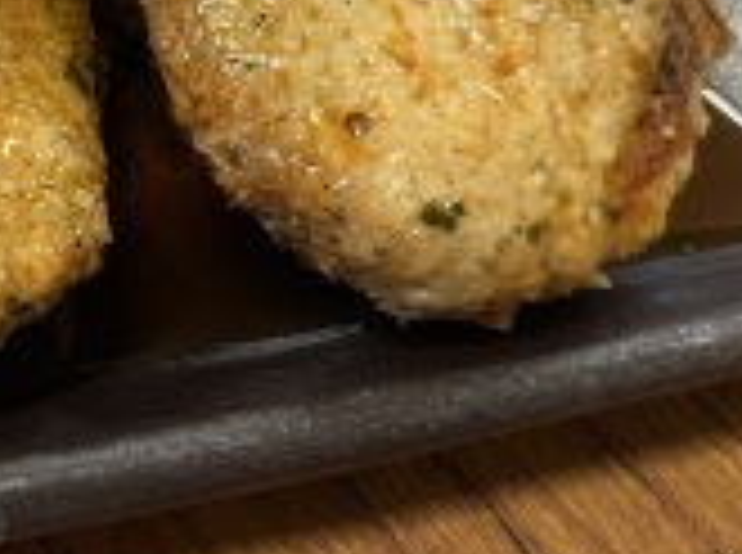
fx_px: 1690
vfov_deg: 17.9
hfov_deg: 23.3
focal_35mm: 79
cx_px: -67
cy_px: -56
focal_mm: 5.1
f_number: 1.6
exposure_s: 1/50
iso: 250
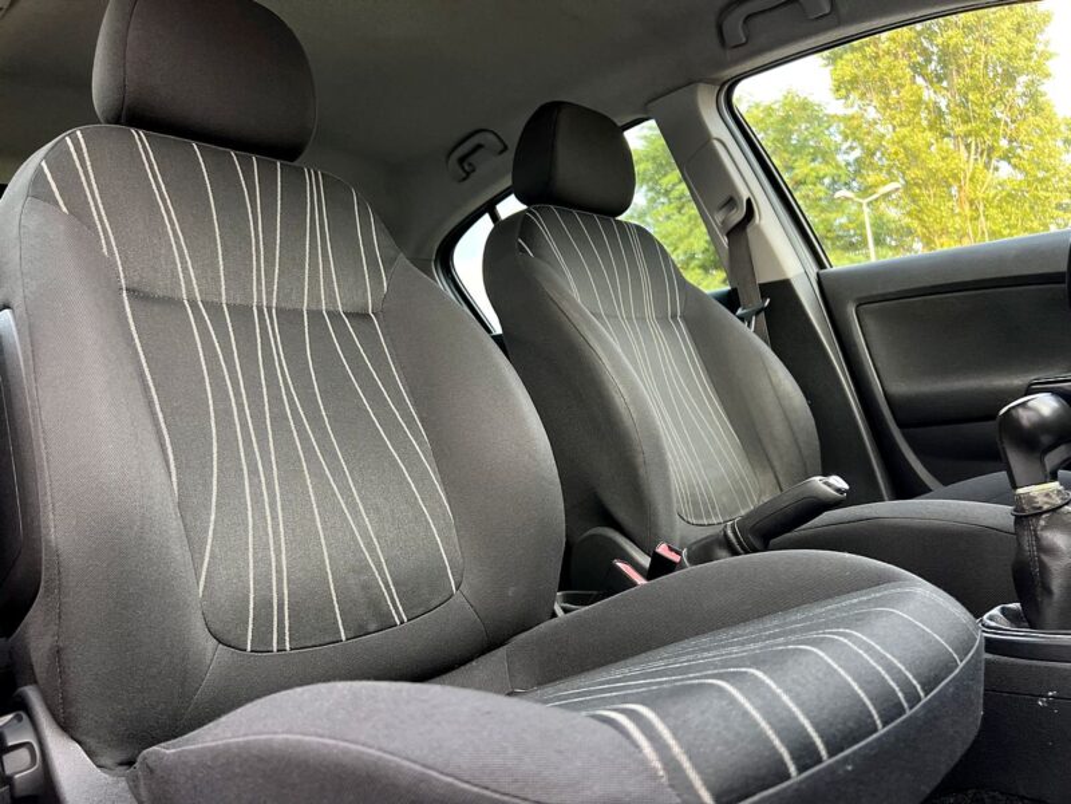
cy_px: 402
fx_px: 804
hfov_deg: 67.3
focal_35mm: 26
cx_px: 536
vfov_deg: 53.1
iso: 125
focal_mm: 5.7
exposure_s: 1/121
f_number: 1.5
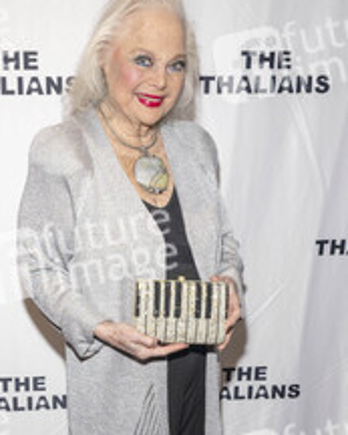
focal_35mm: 53
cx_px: 133
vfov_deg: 34.2
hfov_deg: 28.6
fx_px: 680
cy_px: 358
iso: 800
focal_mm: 30.5
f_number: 5.6
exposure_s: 1/200
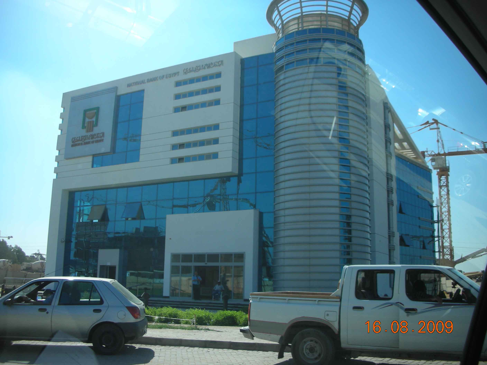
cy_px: 182
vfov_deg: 40.7
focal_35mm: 35
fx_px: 492
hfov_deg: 52.6
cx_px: 244
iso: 50
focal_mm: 5.8
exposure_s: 1/83.3
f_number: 8.5
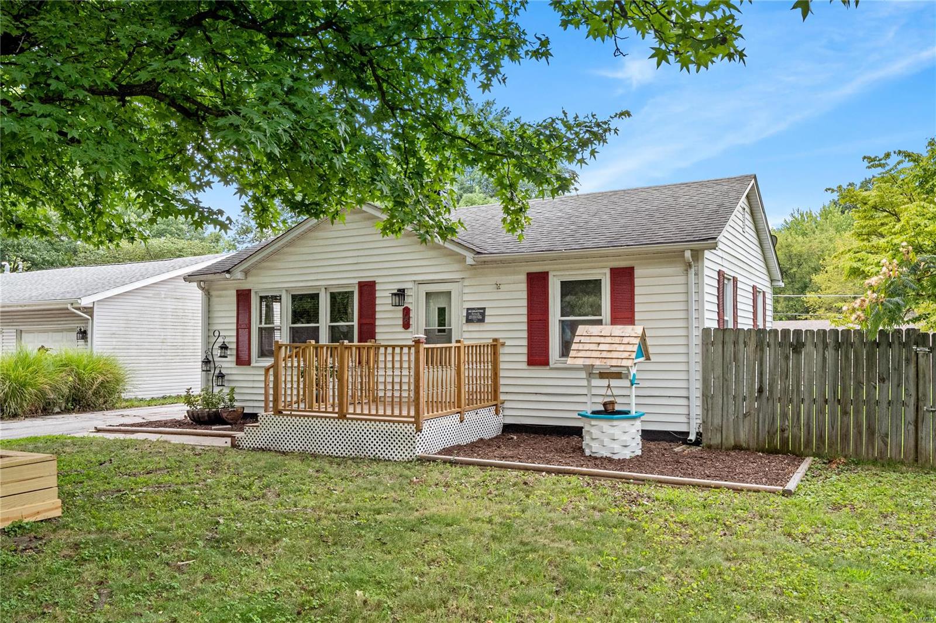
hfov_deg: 61.9
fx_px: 780
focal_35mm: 30
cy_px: 312
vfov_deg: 43.6
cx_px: 468
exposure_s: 1/100
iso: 400
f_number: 9
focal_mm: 15
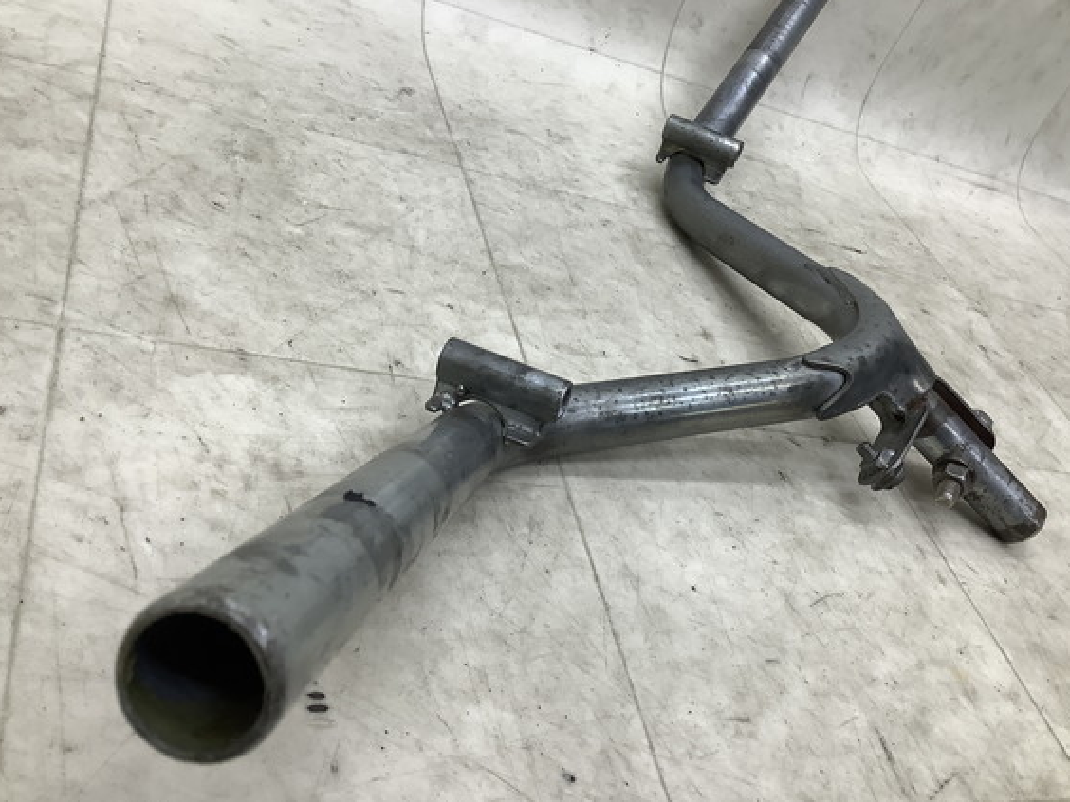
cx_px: 543
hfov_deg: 55.4
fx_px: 1020
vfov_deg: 42.9
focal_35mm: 33
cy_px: 377
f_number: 2.4
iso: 100
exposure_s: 1/120
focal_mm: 3.3
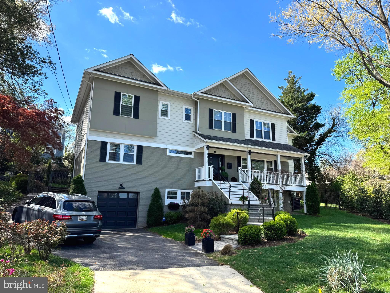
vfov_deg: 56.8
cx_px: 195
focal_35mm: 24
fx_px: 270
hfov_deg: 71.6
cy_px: 146
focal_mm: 6.76
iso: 80
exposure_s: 1/1869
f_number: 1.78
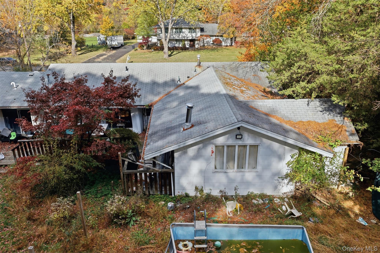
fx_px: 296
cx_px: 190
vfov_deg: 46.4
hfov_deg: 65.5
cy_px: 126
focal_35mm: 28
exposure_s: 1/2500
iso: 400
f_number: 2.8
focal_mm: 14.4
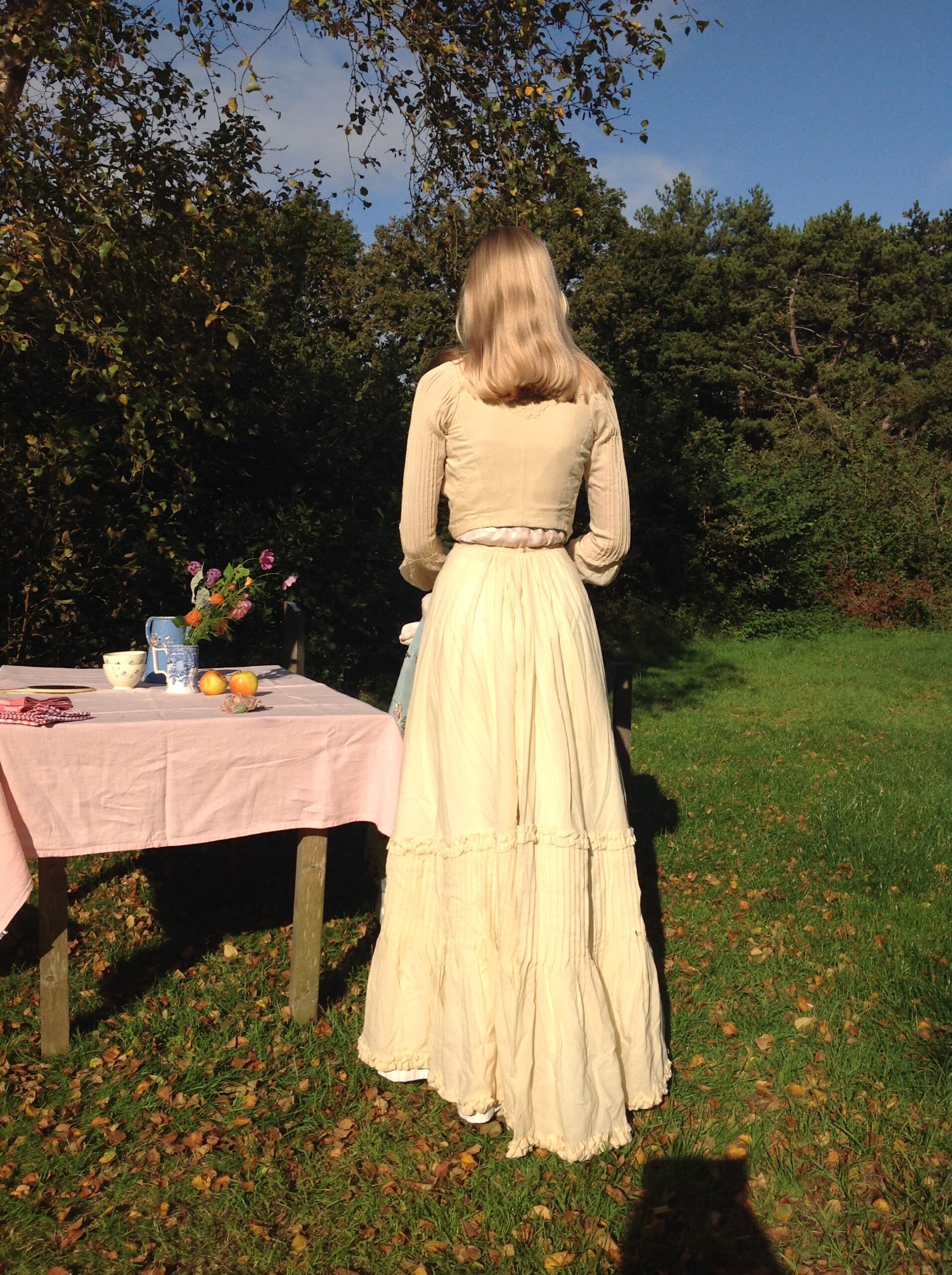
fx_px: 1287
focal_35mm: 35
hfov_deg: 40.6
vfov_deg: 52.7
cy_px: 638
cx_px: 476
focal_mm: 4.28
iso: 50
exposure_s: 1/3788
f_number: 2.4
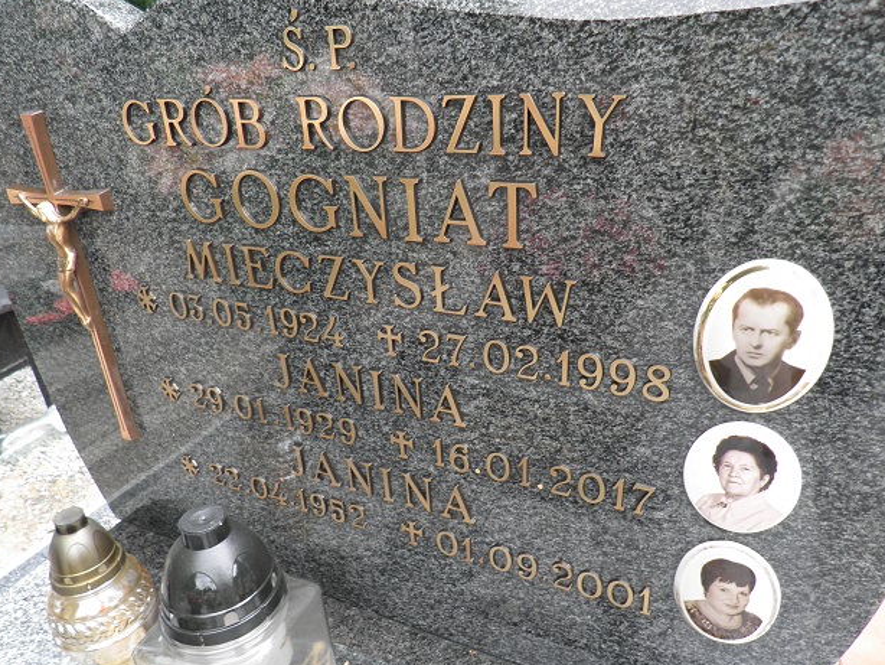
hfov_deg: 69.4
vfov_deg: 54.9
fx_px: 639
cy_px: 338
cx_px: 447
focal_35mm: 25
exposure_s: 1/80
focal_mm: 4.3
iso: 64
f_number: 3.3
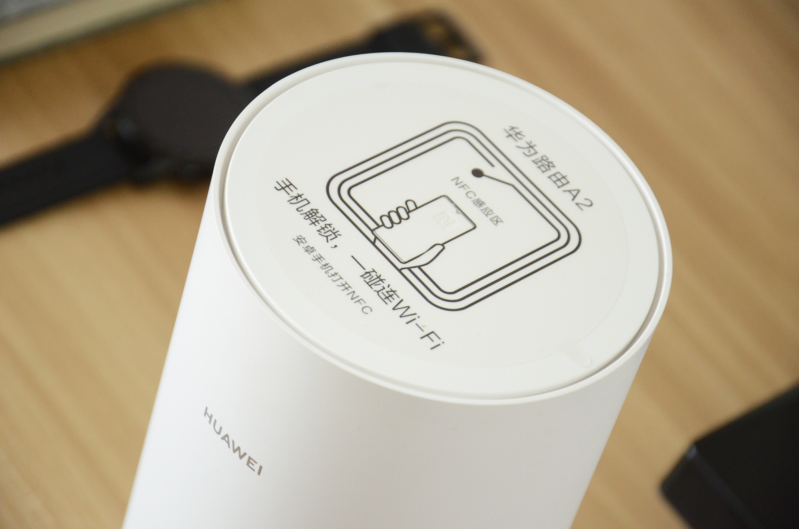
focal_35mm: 158
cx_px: 400
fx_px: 3488
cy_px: 264
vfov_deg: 8.7
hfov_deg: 13.1
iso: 1600
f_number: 5.6
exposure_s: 1/125
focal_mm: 105
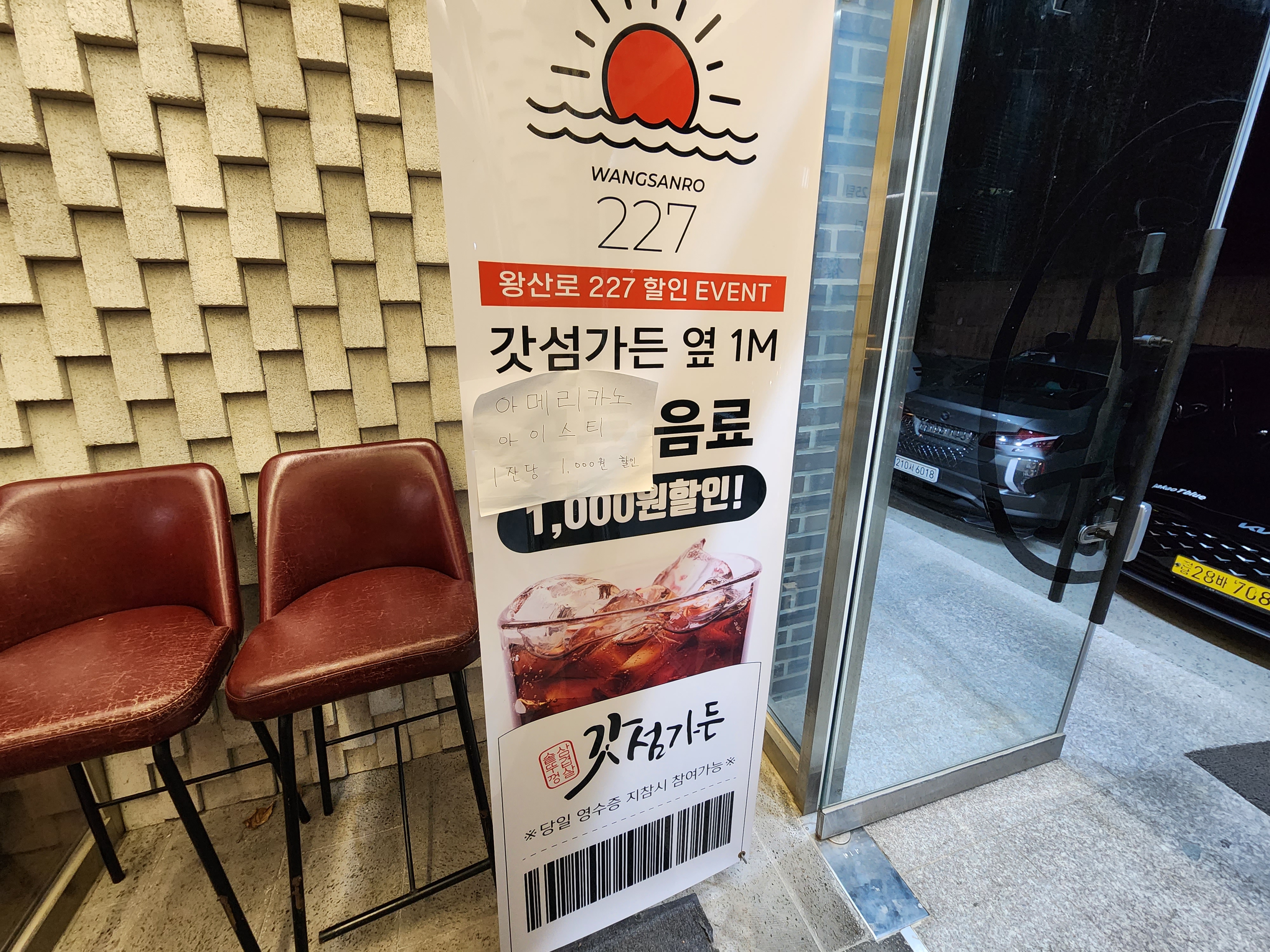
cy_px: 476
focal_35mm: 13
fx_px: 477
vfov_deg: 89.9
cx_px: 635
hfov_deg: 106.2
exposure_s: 1/40
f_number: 2.2
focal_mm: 2.2
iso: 400
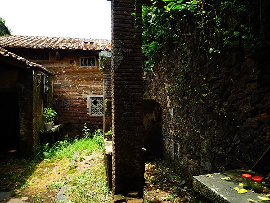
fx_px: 195
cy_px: 102
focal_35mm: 25
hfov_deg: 69.4
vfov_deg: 54.9
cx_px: 135
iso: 80
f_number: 2.8
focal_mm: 4.4
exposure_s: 1/320
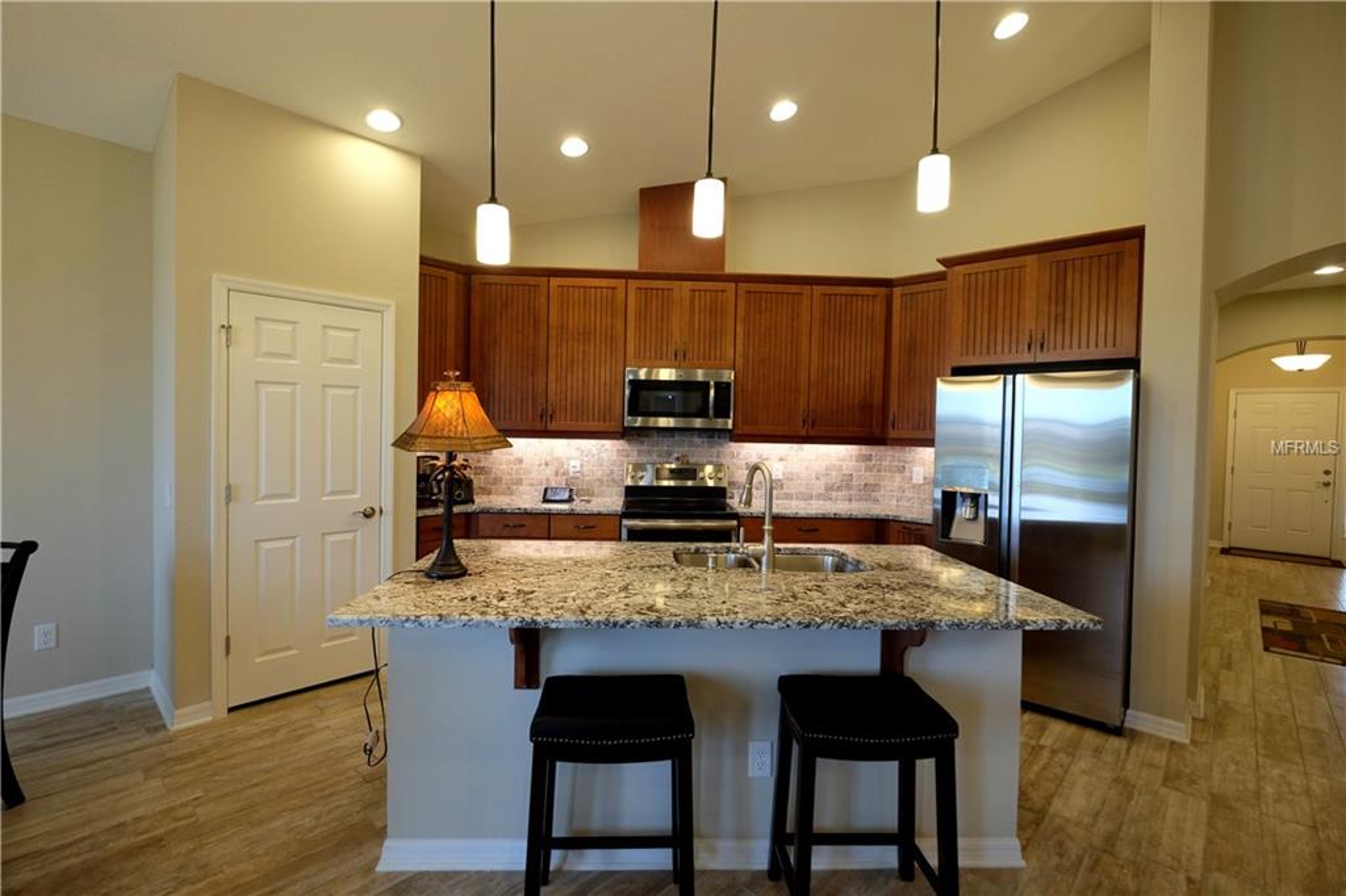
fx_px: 598
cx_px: 673
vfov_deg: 73.7
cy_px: 448
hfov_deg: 96.8
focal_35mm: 16
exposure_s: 1/52
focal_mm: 10.5
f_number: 4
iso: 800
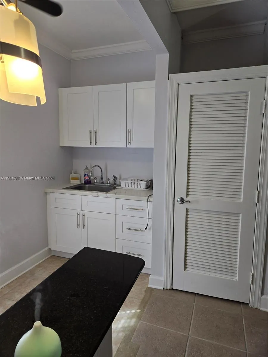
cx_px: 134
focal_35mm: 23
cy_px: 178
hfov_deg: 58.9
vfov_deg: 73.9
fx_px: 237
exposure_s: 1/120
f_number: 1.8
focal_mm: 5.4
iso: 50
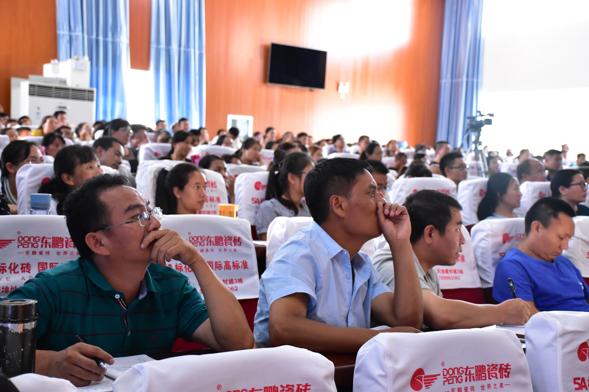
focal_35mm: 52
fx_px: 859
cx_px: 294
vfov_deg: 25.8
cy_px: 196
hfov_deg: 37.9
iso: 3600
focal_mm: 35
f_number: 4.2
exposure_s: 1/125
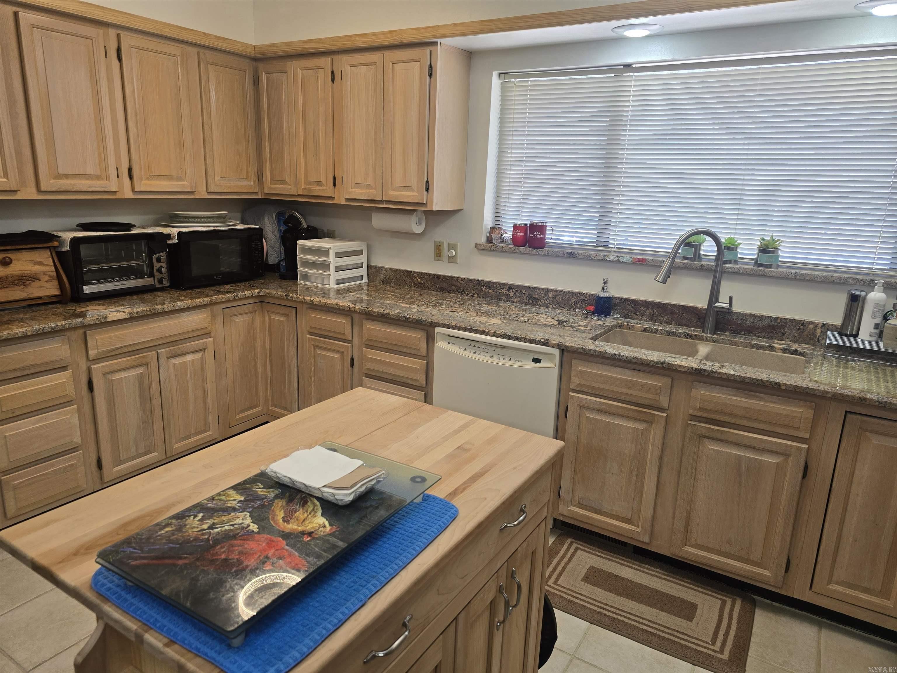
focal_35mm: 23
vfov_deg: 58.9
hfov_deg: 73.9
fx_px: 596
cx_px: 448
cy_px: 336
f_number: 1.7
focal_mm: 6.3
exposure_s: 1/120
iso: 64
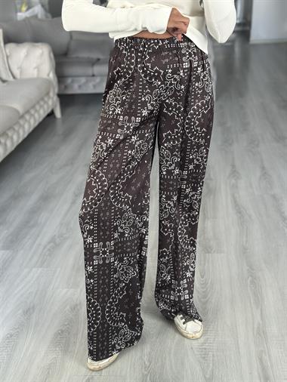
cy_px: 191
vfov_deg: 39.6
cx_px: 144
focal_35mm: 48
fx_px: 530
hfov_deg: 30.3
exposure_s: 1/60
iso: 320
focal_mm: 6.86
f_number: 1.78
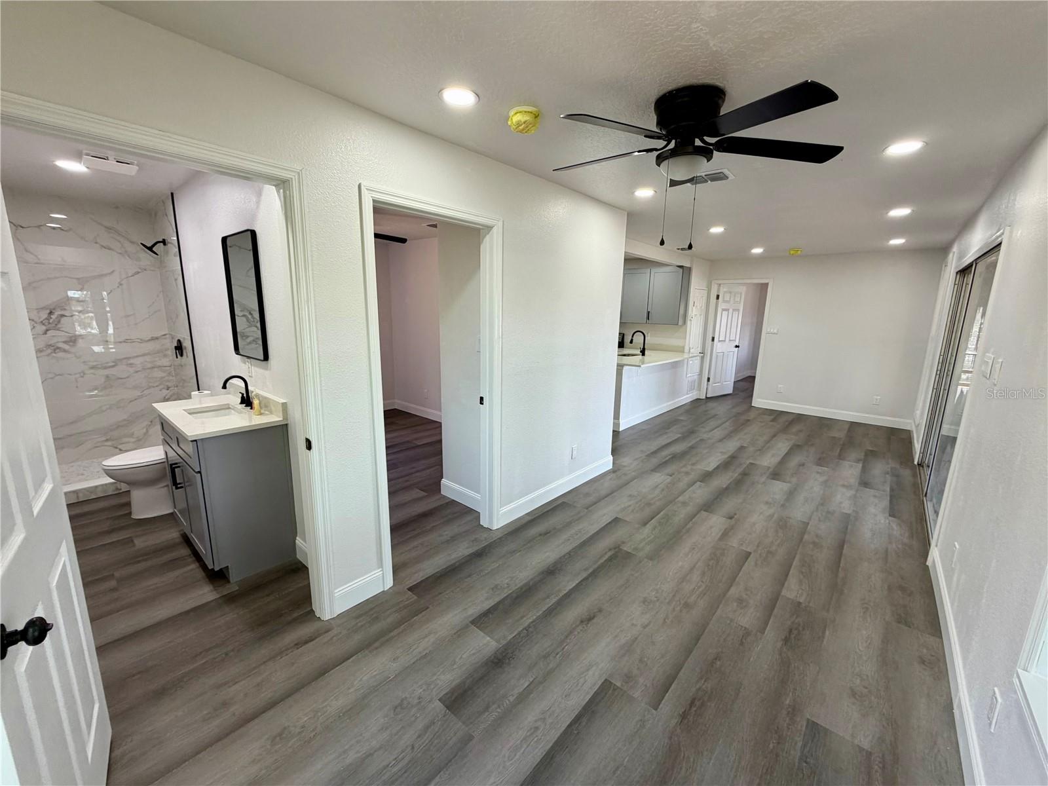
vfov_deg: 85.7
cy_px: 393
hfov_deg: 102.1
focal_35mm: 14
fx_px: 424
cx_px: 524
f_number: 2.2
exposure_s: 1/121
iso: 160
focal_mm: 2.22
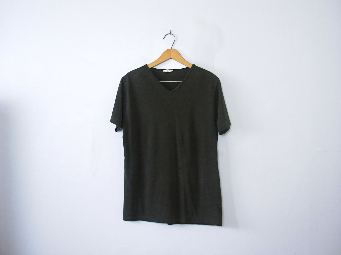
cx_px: 170
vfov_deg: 37.7
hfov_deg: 49.0
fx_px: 374
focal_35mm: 38
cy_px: 128
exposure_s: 1/10.1
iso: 50
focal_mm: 6.3
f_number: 2.9
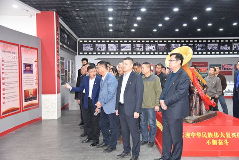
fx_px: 232
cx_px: 120
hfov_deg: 54.4
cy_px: 80
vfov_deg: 37.9
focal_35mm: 35
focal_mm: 35
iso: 1600
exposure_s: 1/60
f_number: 4
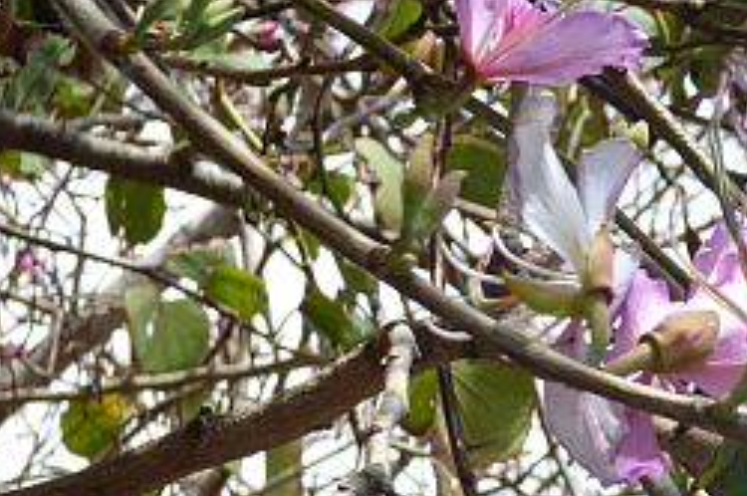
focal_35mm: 360
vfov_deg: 3.8
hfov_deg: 5.7
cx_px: 941
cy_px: 308
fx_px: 7460
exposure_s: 1/250
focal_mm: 24.2
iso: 100
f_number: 5.3
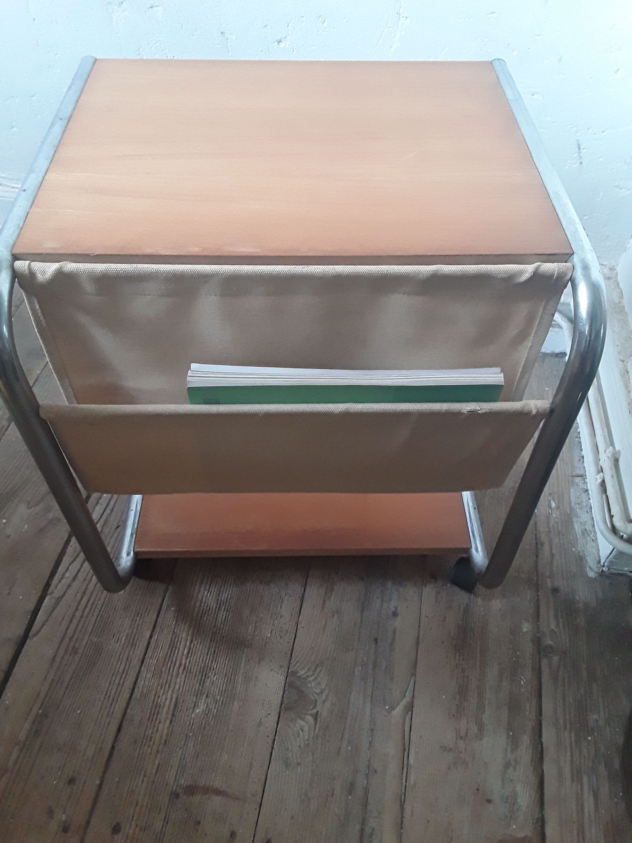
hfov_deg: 51.4
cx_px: 316
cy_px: 422
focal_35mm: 27
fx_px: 657
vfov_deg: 65.3
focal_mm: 2.91
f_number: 1.9
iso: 200
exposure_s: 1/33
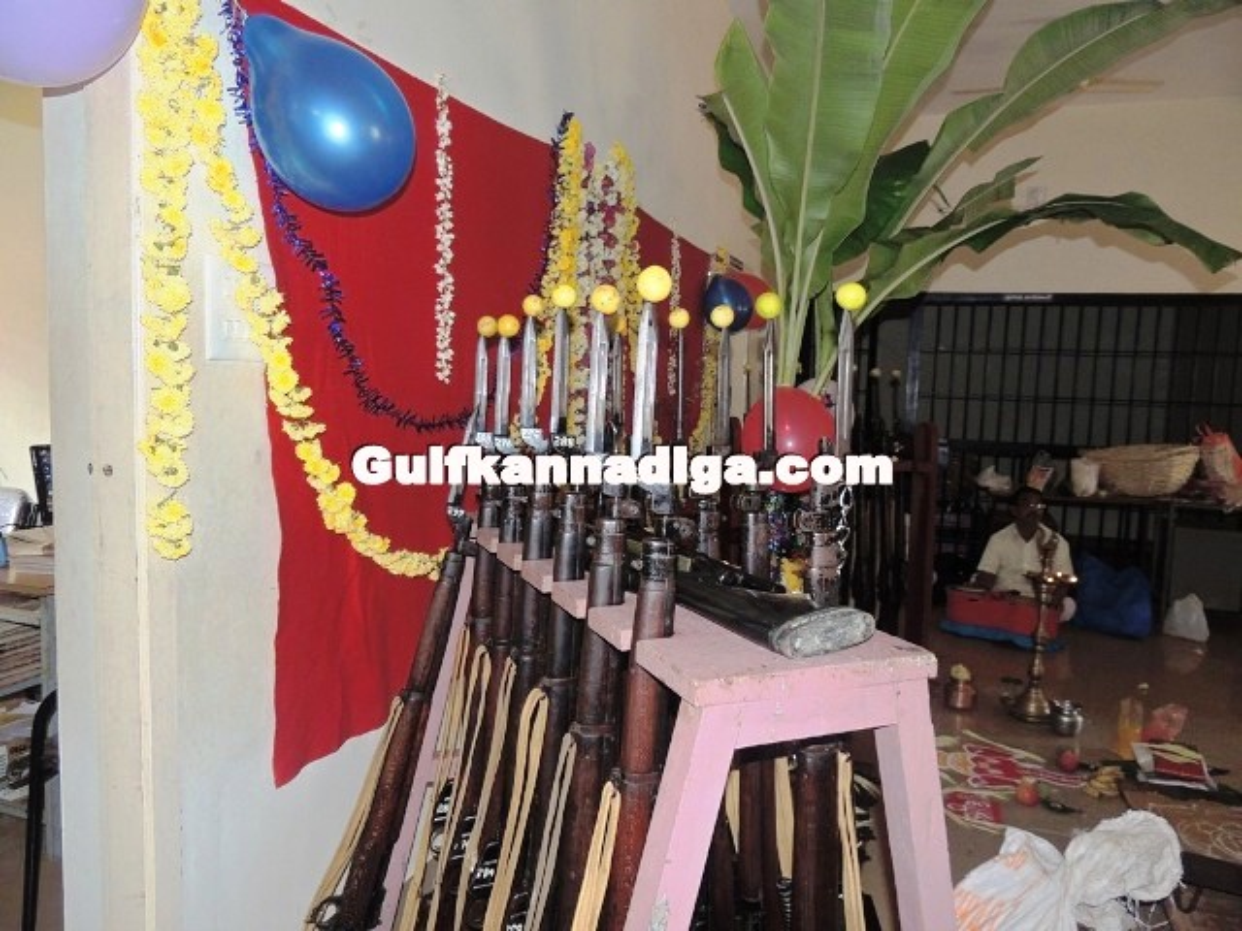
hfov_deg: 71.6
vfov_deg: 56.8
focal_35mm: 24
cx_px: 621
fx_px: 861
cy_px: 466
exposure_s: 1/30
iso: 200
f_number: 3
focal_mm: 4.3
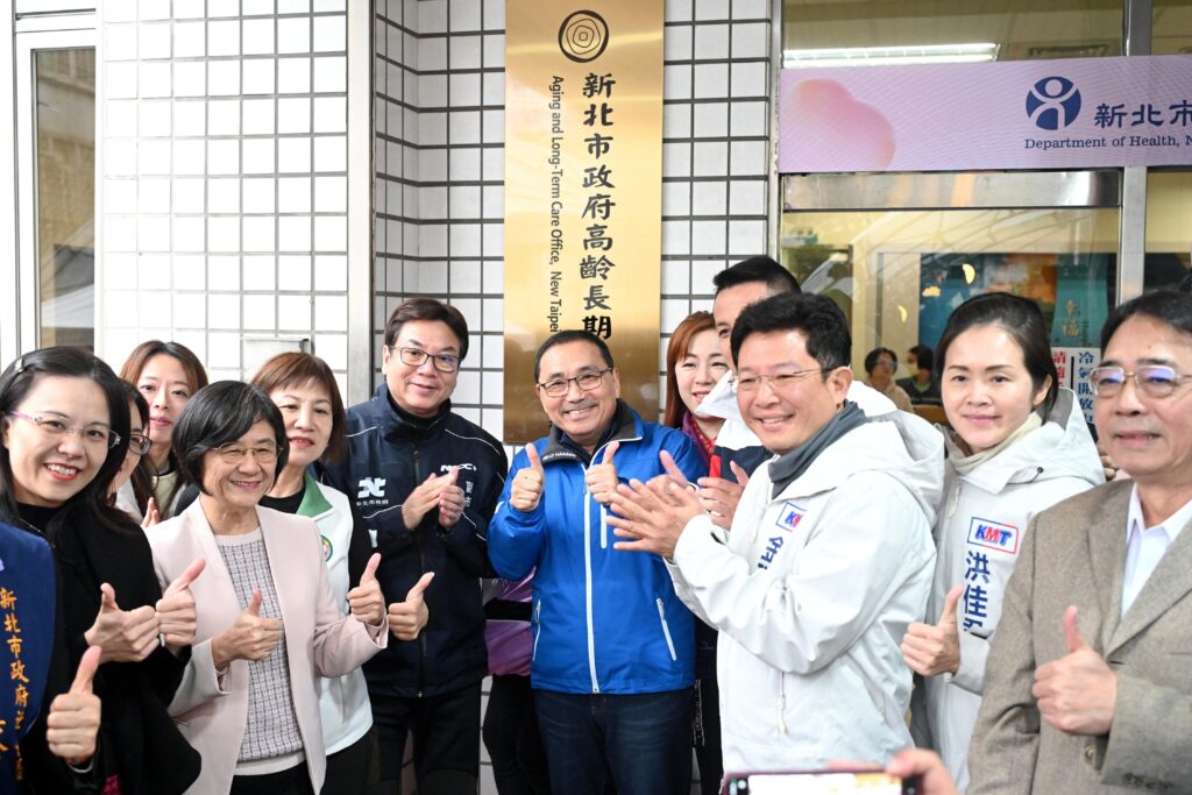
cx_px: 596
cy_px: 398
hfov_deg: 49.5
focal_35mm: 39
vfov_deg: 34.2
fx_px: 1291
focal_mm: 39
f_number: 4
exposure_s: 1/125
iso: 3200
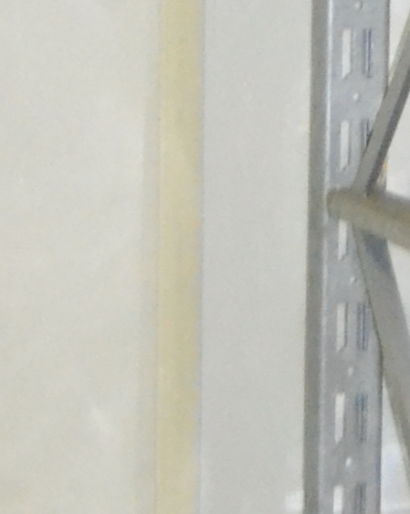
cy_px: -515
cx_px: 1210
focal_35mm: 231
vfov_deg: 8.0
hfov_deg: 6.2
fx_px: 3507
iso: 2800
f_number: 3.8
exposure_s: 1/60
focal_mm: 20
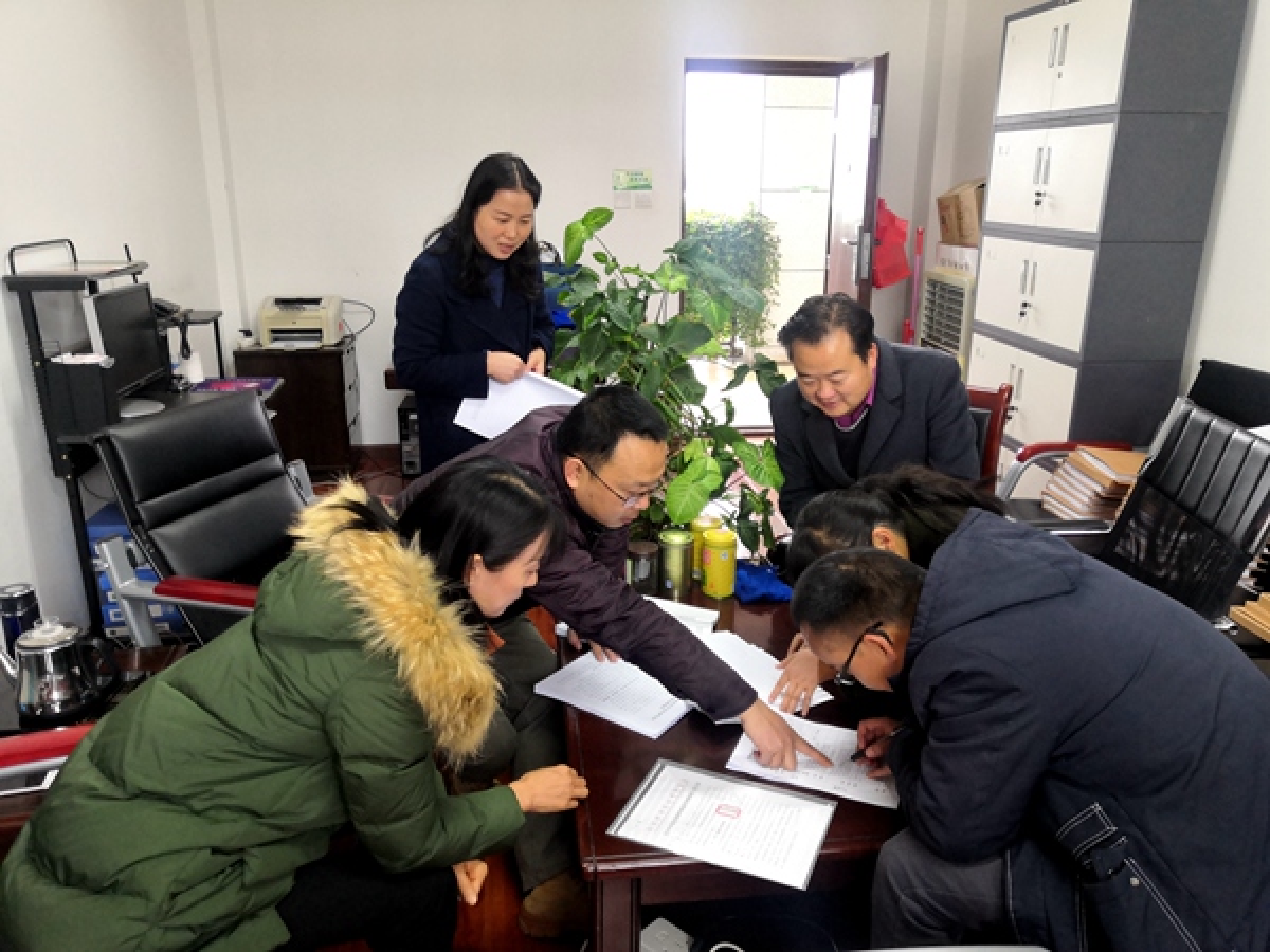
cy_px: 476
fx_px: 991
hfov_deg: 65.3
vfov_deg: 51.4
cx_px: 635
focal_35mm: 27
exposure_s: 1/33.3
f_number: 1.8
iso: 320
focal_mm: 3.95
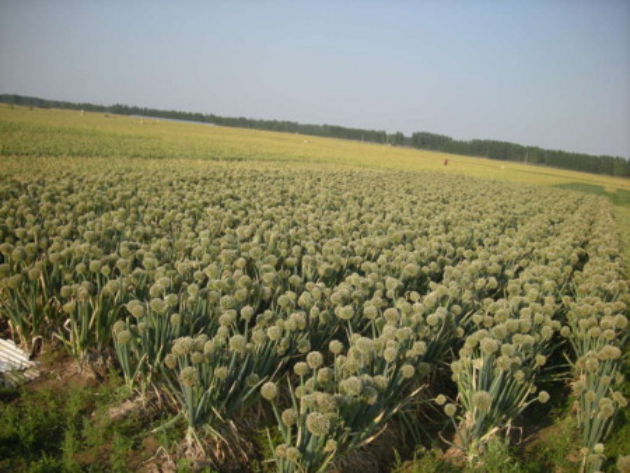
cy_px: 236
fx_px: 637
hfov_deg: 52.6
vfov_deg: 40.7
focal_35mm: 35
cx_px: 315
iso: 64
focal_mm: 5.7
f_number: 5.7
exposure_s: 1/171
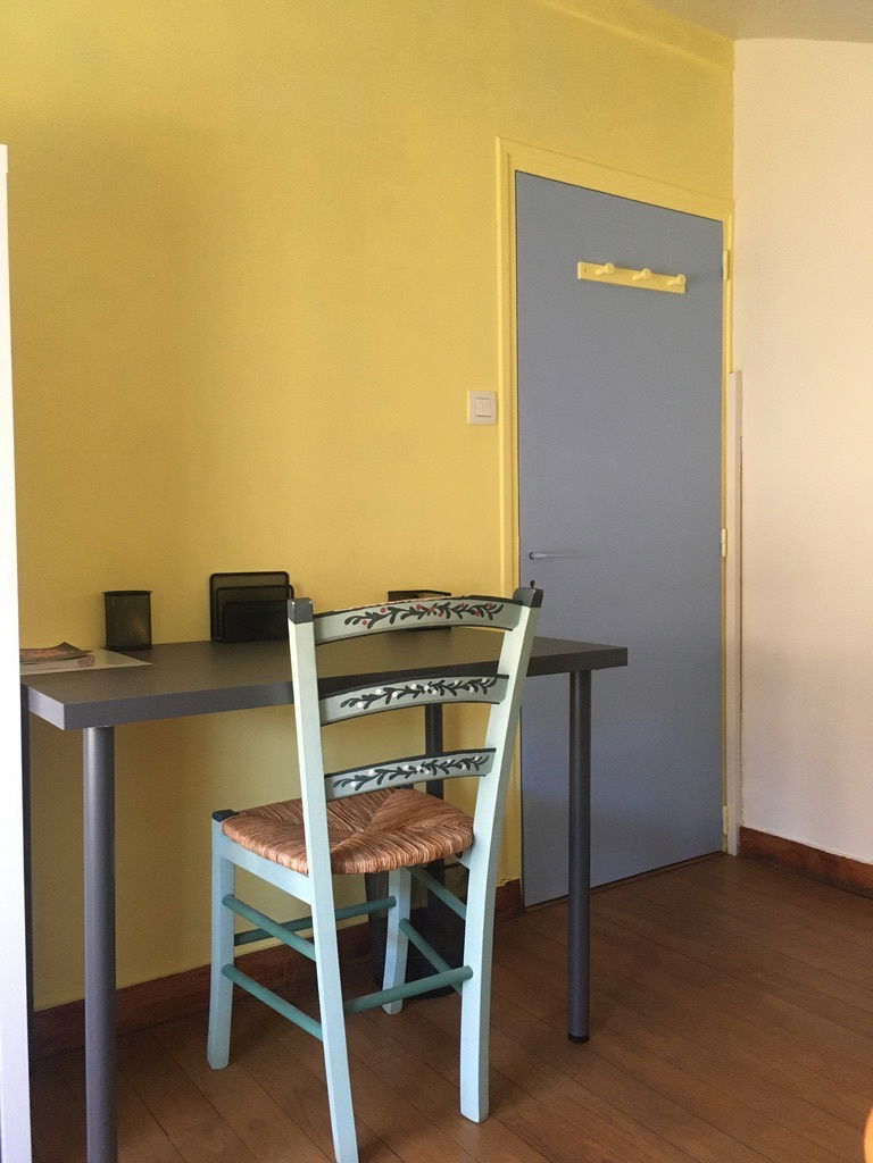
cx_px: 436
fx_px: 975
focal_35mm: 29
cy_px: 582
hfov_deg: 48.2
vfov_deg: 61.7
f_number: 2.2
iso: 200
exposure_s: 1/25
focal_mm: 4.15
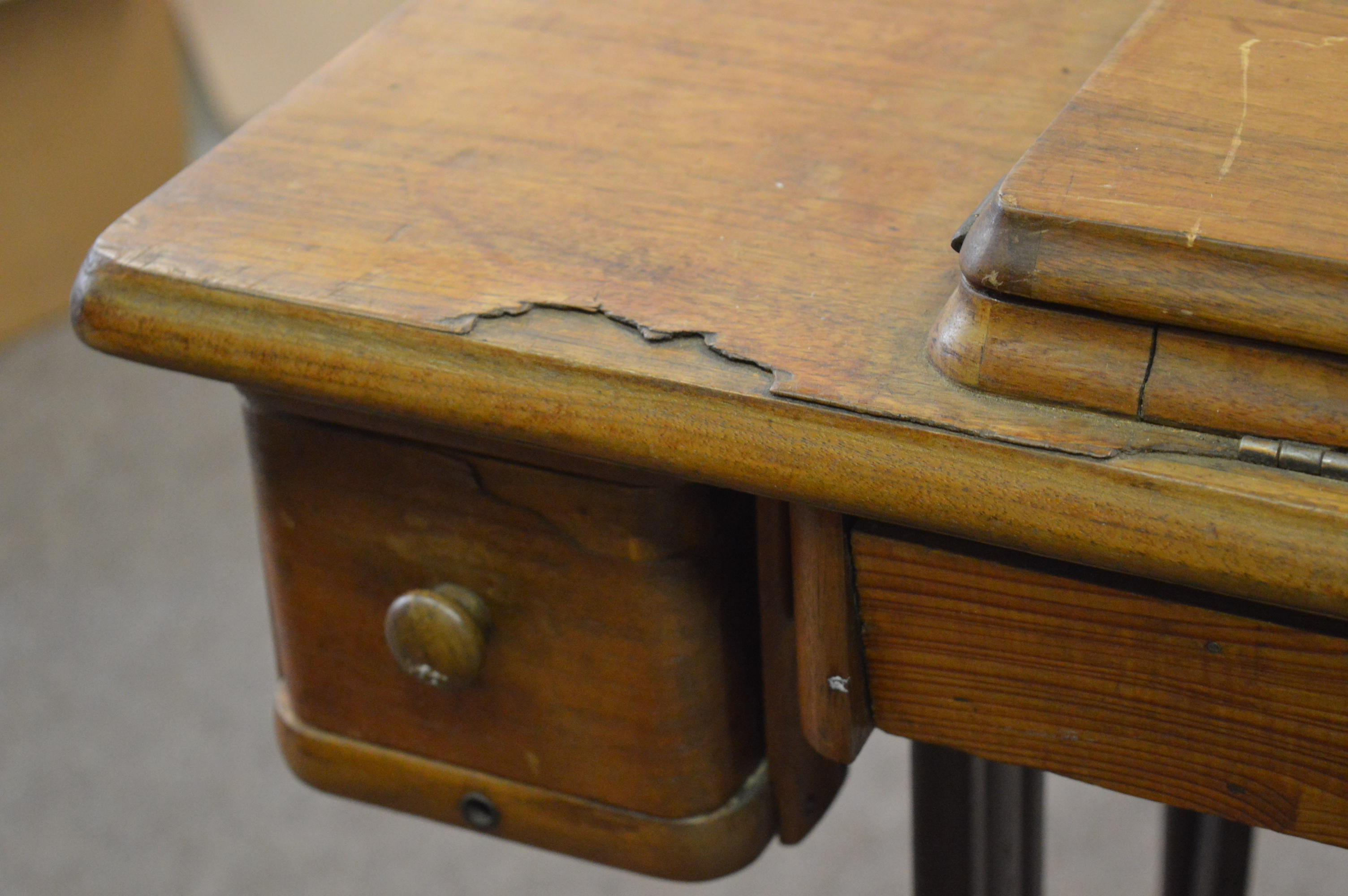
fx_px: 3086
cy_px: 448
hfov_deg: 24.6
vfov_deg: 16.5
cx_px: 674
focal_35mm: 82
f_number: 5.6
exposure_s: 1/30
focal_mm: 55
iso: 3200
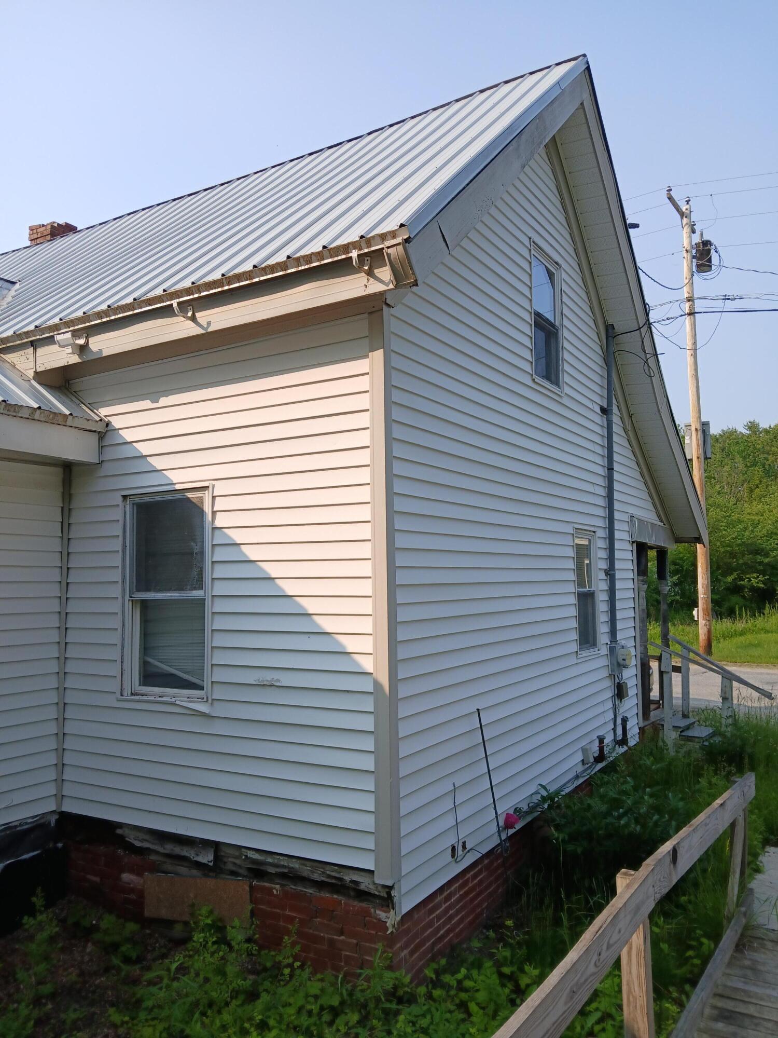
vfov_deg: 67.3
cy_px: 519
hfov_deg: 53.1
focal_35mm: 26
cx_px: 389
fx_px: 779
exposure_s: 1/423
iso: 20
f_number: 1.8
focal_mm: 3.98
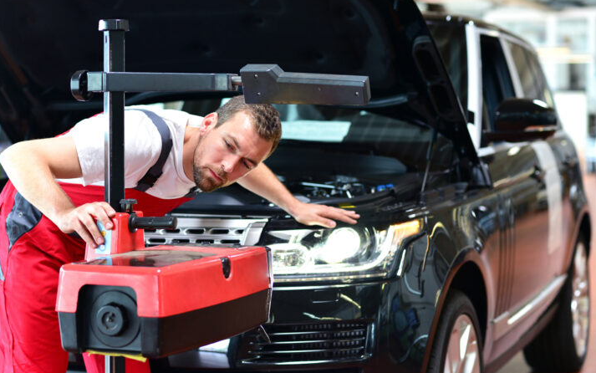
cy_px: 177
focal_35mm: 87
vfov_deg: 15.0
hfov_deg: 23.8
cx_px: 298
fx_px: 1413
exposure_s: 1/160
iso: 800
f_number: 2.8
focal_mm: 85
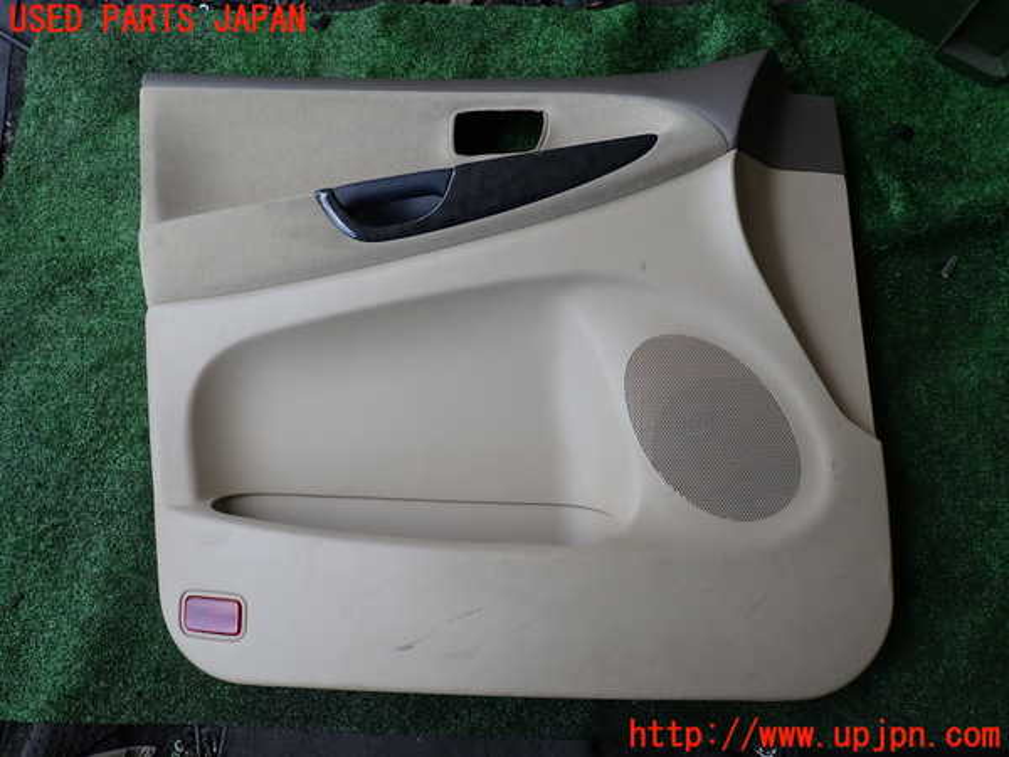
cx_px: 504
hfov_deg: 69.4
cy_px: 378
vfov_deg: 54.9
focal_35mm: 25
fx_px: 729
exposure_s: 1/160
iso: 100
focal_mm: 4.5
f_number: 2.8
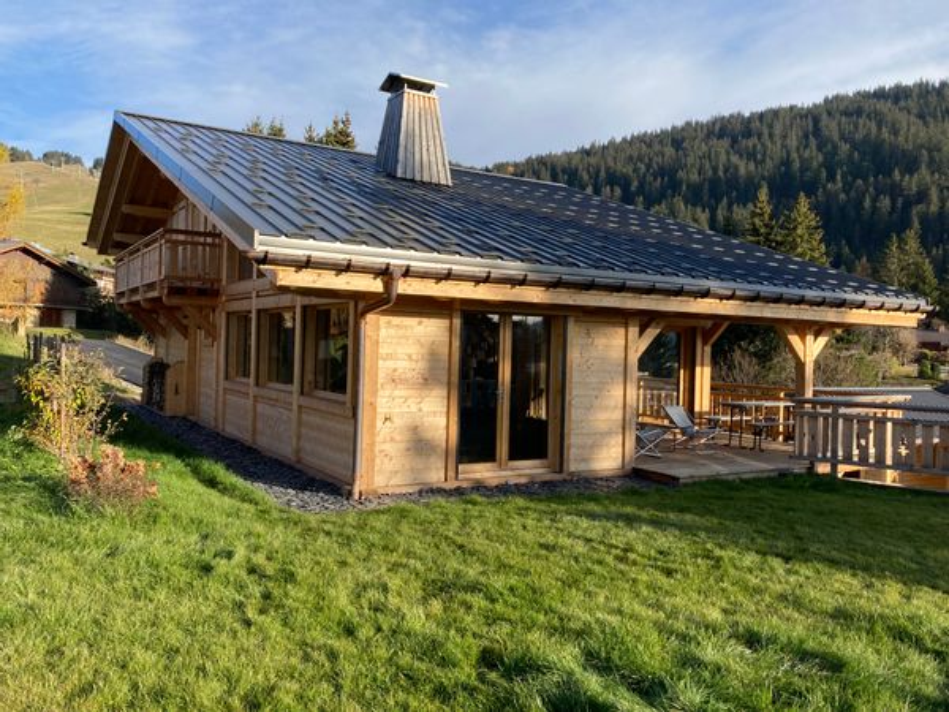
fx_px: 768
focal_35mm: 28
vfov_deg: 49.7
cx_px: 474
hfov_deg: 63.4
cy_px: 356
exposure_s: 1/1104
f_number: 1.8
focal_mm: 3.99
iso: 20
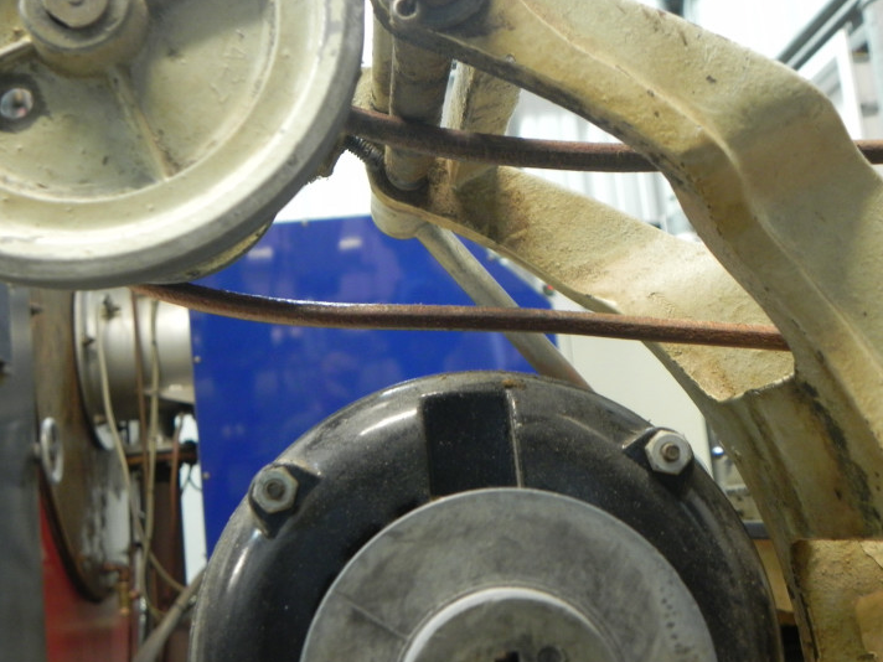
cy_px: 333
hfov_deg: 44.8
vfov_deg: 34.3
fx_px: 1071
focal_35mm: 42
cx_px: 432
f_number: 3.2
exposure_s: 1/8.1
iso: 400
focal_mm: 7.3
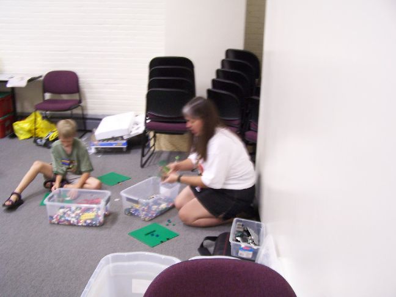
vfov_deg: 37.7
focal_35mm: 38
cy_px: 148
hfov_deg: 49.0
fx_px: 435
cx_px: 198
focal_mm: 6.3
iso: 140
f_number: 2.8
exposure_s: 1/8
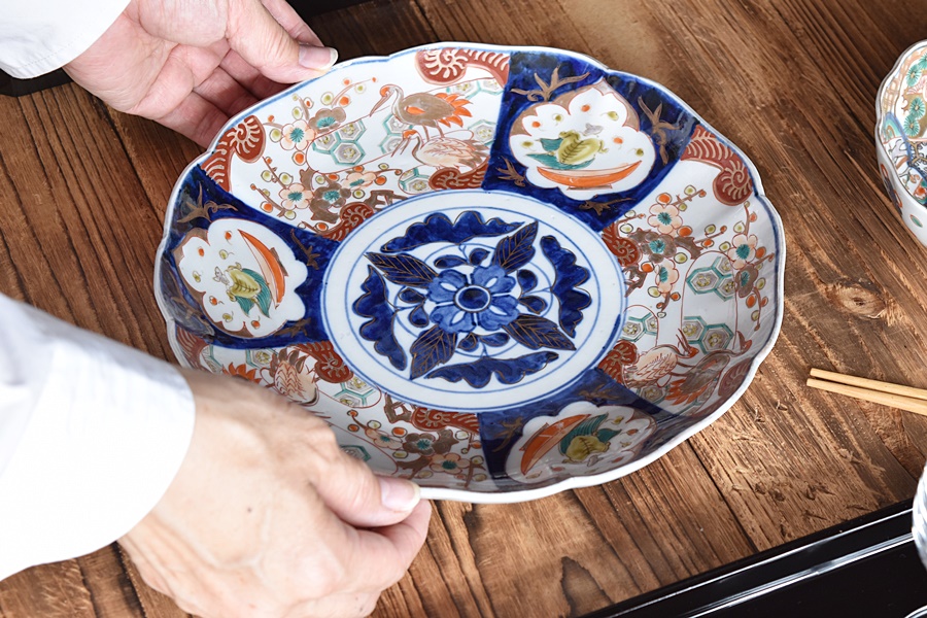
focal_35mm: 82
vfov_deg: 16.6
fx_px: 2124
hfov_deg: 24.6
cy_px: 309
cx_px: 464
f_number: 5.6
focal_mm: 55
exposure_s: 1/5
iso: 400
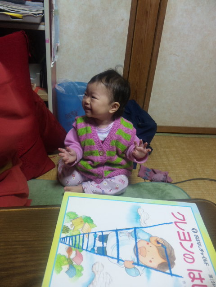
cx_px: 108
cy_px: 144
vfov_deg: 61.7
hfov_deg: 48.2
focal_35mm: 29
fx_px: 241
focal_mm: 4.82
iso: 100
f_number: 2.8
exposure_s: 1/9.09
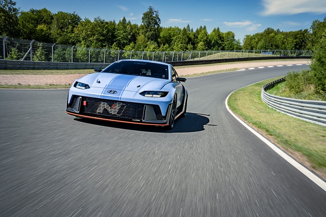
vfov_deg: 43.6
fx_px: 272
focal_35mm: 30
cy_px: 108
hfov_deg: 61.9
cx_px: 163
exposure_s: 1/40
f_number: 16
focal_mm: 30
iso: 200
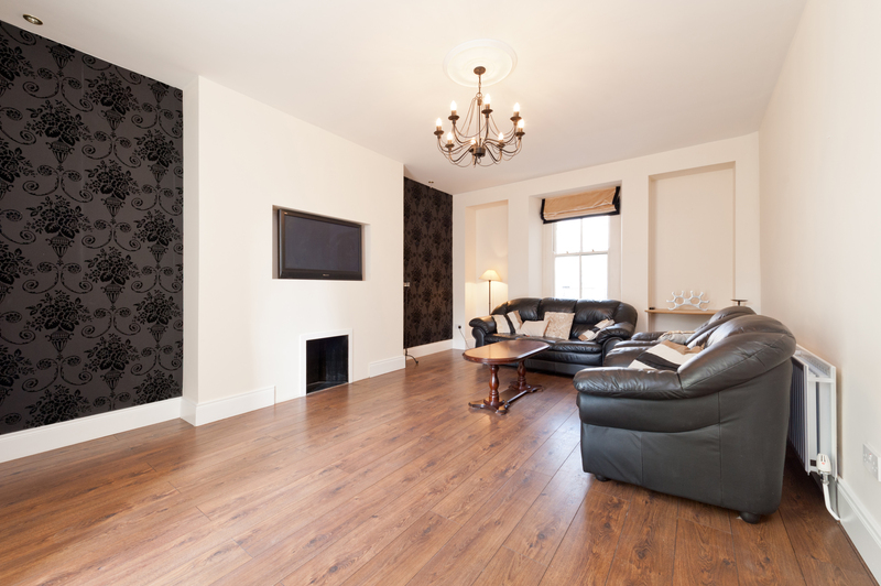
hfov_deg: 104.3
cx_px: 440
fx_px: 342
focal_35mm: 14
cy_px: 293
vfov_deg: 81.1
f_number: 8
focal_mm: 14
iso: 400
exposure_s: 1/13
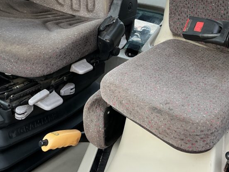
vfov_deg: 27.3
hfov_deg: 36.8
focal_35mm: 52
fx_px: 344
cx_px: 119
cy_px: 24
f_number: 1.8
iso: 40
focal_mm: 3
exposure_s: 1/122
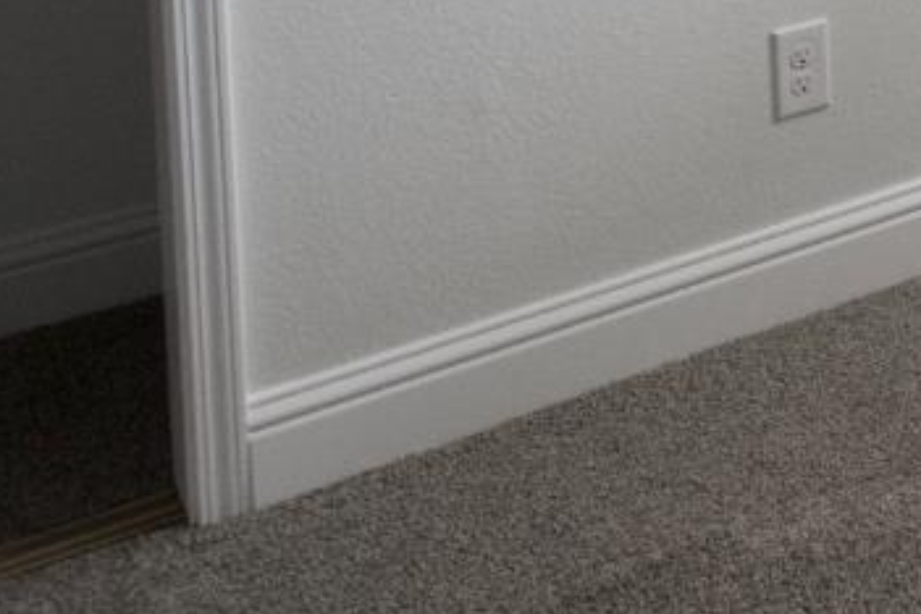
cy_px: -648
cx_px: 1367
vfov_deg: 14.4
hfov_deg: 22.0
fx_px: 1970
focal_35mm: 77
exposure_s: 1/125
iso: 400
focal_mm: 12
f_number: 5.6
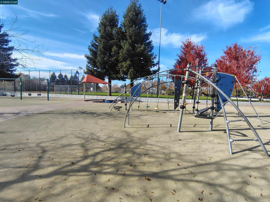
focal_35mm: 16
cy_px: 101
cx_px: 135
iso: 100
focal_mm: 2.13
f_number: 2.2
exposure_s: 1/916
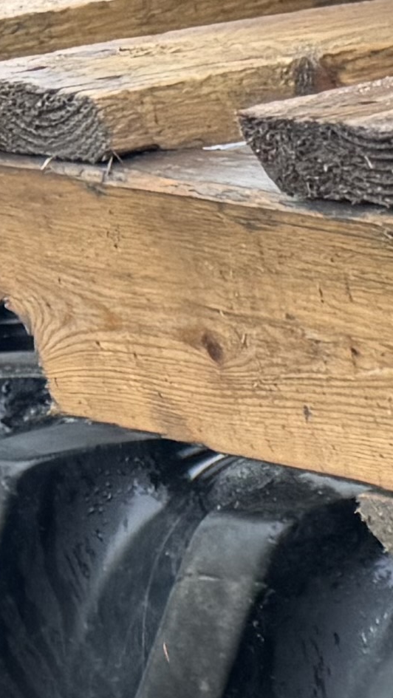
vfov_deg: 12.3
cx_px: 1440
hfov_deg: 6.5
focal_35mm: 158
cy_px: 1310
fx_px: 2925
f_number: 1.78
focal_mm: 6.76
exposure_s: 1/121
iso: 100
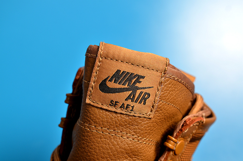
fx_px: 354
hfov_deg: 37.9
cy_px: 80
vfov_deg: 25.6
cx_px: 122
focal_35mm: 52
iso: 250
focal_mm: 35
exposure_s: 1/100
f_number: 7.1
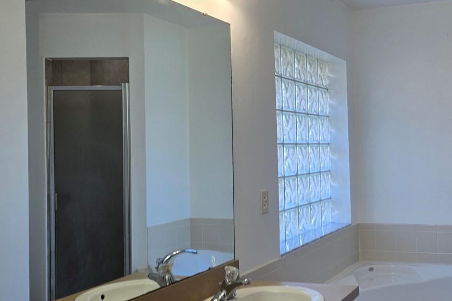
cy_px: 159
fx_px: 552
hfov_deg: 43.5
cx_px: 322
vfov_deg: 30.5
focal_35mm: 44
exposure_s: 1/134
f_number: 1.8
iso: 25
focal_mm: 5.4
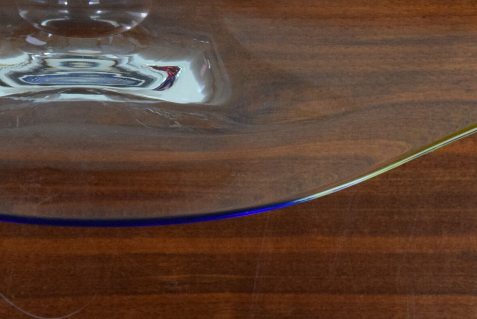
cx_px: 80
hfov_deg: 21.8
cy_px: 16
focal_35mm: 92
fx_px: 1220
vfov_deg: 14.7
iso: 1600
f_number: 6.3
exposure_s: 1/160
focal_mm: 24
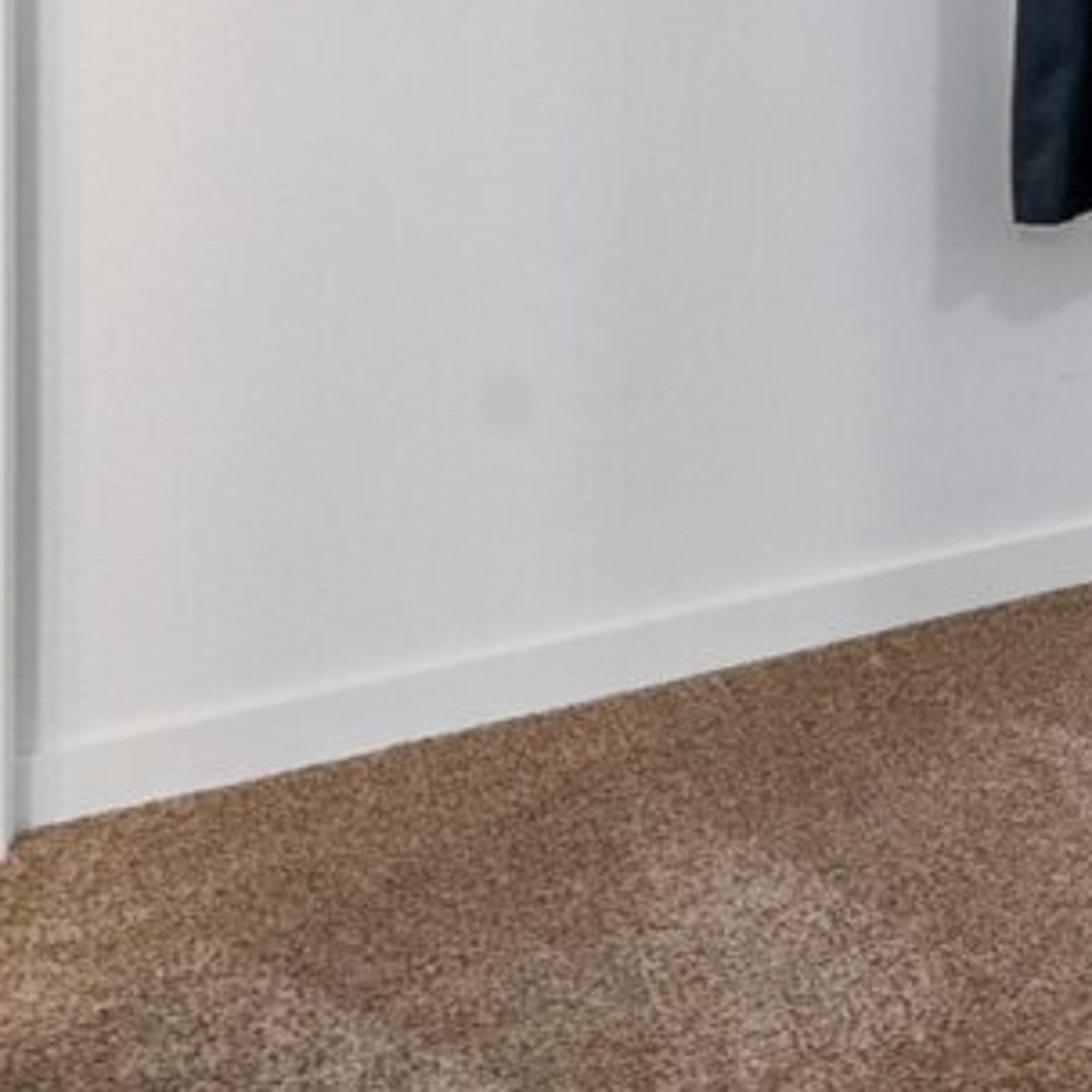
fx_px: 1963
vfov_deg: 28.4
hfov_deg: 16.8
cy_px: -92
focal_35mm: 55
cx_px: 2429
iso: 1000
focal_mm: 14
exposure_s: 1/2
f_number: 7.1
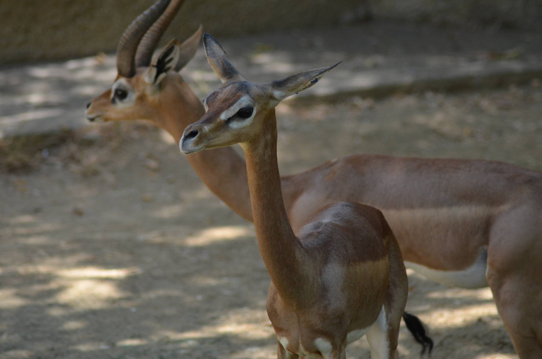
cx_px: 271
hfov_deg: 8.1
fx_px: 3831
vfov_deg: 5.4
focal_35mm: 255
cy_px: 180
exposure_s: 1/640
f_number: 4.5
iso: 800
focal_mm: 170
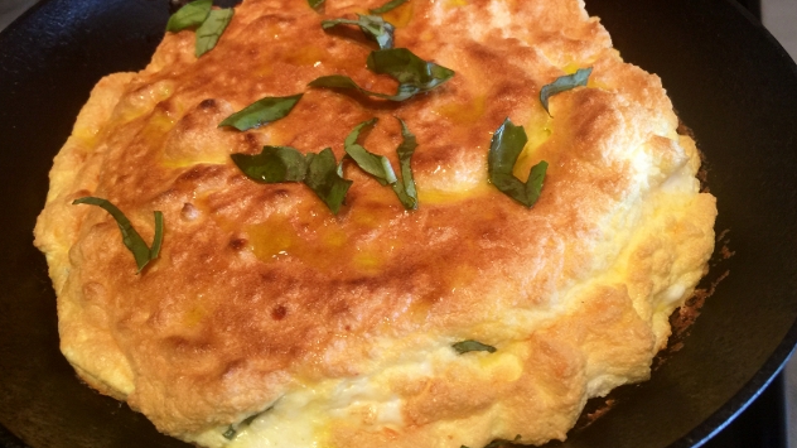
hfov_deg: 61.0
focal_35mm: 32
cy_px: 235
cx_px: 397
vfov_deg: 36.6
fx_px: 676
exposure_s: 1/15
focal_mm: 4.15
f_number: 2.2
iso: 40
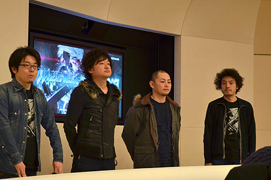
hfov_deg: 26.4
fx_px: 578
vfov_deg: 17.6
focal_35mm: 77
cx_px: 122
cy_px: 99
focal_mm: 46
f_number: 5.3
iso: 800
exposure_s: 1/30
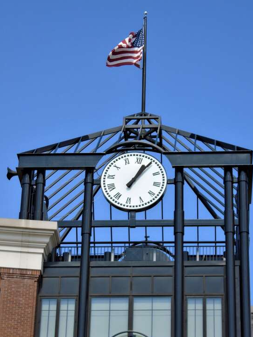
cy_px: 186
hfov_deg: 12.2
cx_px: 132
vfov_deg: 16.3
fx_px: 1180
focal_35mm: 121
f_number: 5.8
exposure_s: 1/250
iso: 100
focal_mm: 19.3
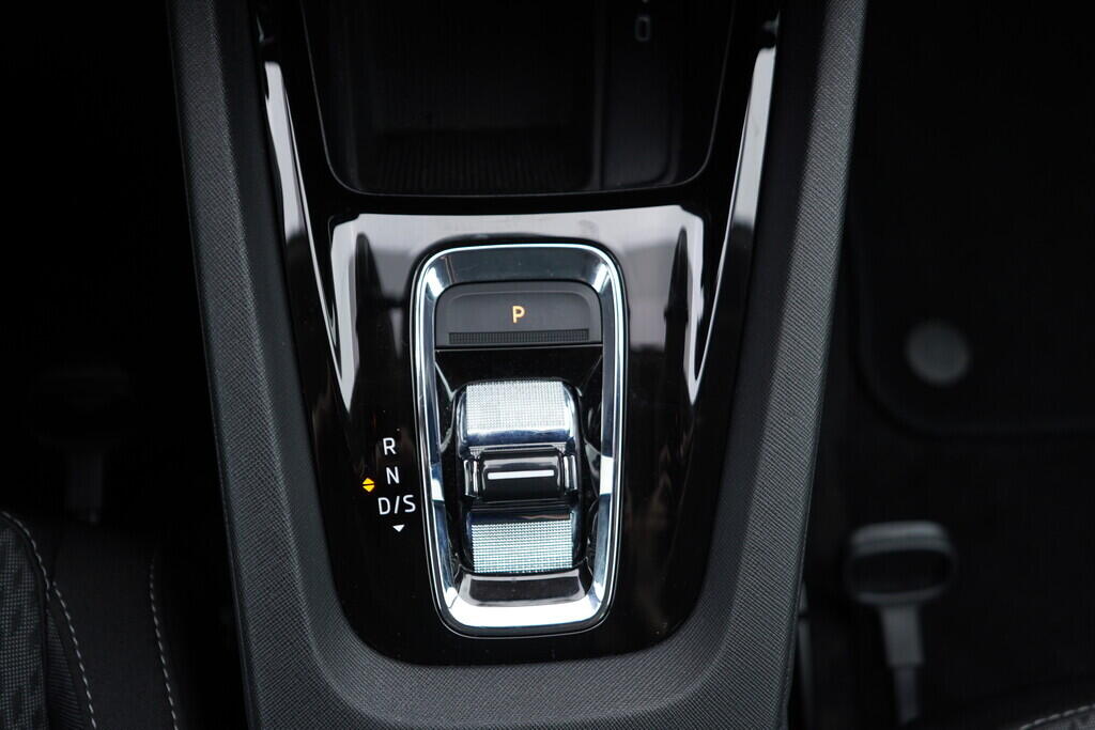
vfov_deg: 36.9
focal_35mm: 36
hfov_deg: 53.1
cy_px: 365
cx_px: 548
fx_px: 1095
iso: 200
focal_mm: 24
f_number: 2.8
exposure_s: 1/40
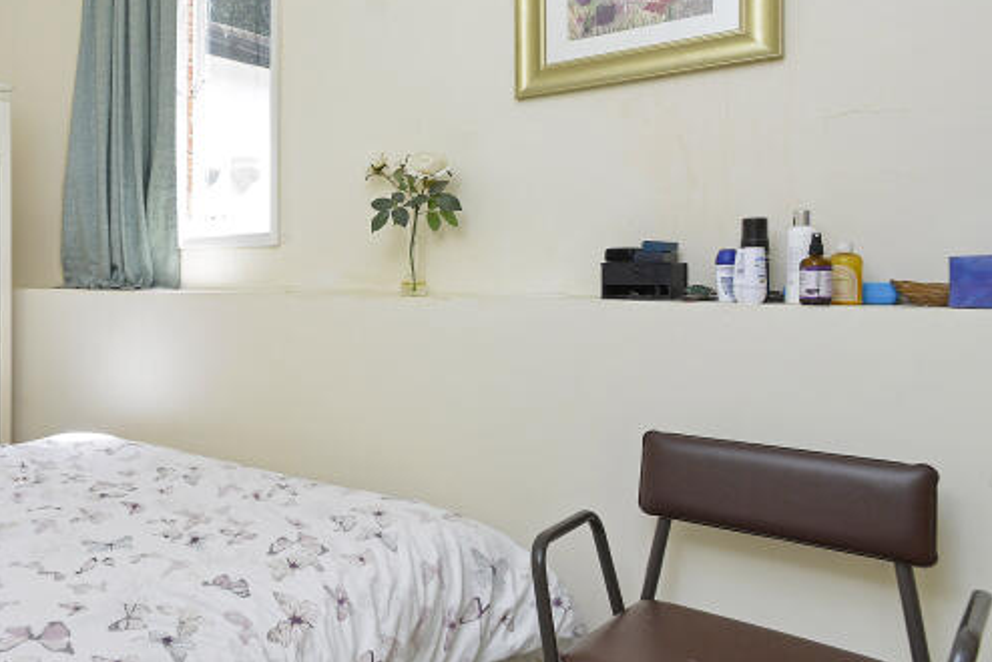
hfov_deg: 56.2
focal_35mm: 29
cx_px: 125
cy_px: 274
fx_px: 800
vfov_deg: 44.8
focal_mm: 14
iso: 400
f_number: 7.1
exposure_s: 1/100
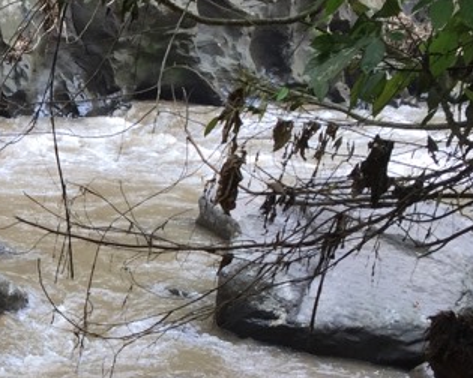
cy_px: 357
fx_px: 1288
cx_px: -210
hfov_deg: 18.7
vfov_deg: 16.4
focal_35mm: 92
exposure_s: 1/117
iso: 32
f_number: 2.2
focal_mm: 4.15
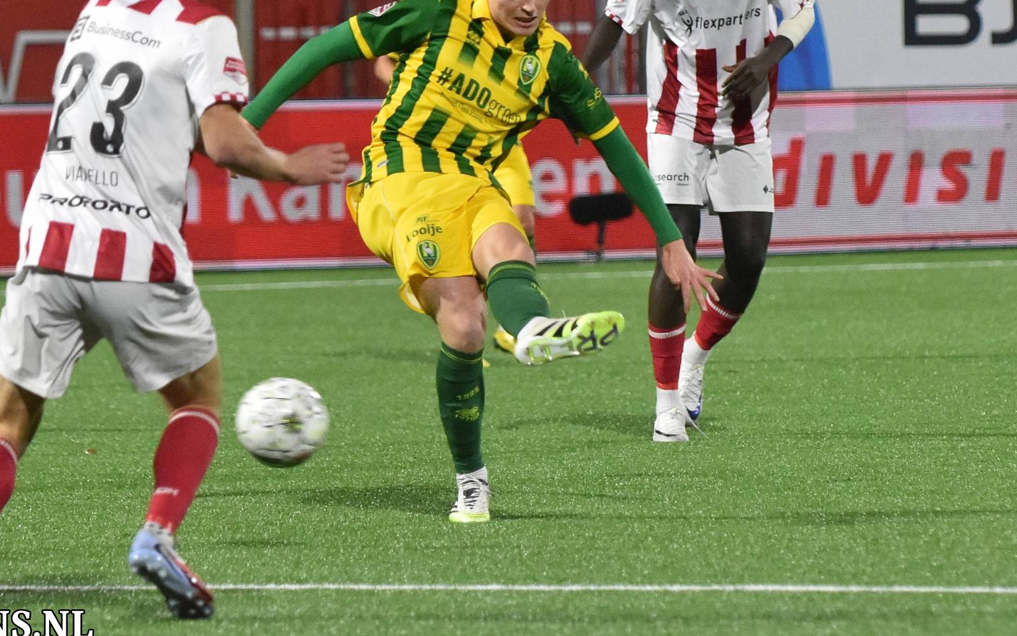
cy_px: 232
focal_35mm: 249
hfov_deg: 8.4
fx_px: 6890
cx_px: 413
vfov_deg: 5.3
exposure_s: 1/640
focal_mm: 135
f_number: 2.8
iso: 2000
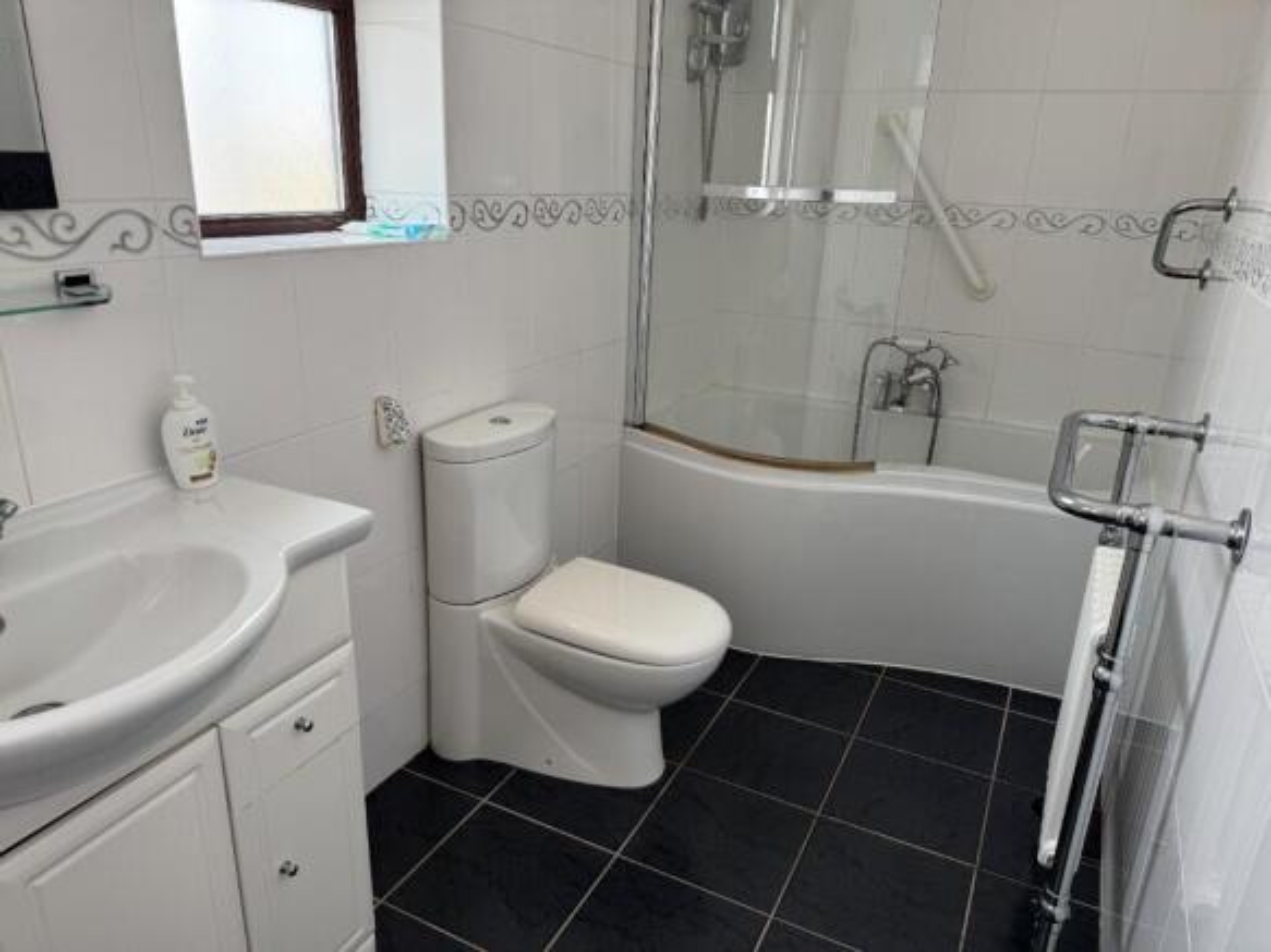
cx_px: 636
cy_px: 476
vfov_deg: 56.8
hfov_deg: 71.6
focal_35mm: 24
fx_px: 881
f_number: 1.78
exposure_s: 1/100
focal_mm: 6.76
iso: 80
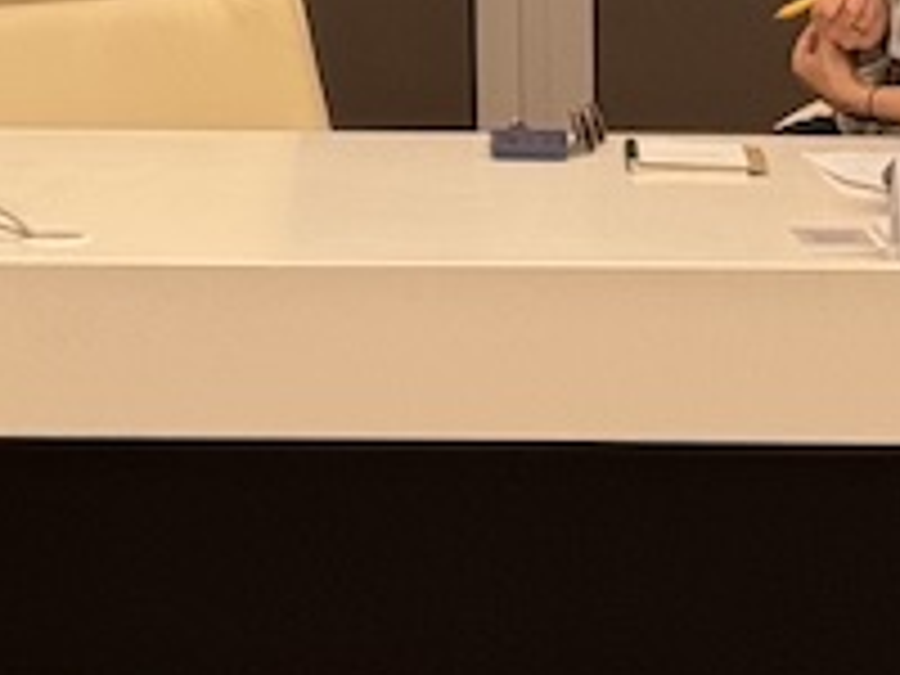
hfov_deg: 8.0
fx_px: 6396
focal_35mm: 246
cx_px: -81
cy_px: -846
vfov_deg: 5.8
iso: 50
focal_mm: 6.76
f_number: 1.78
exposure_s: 1/60
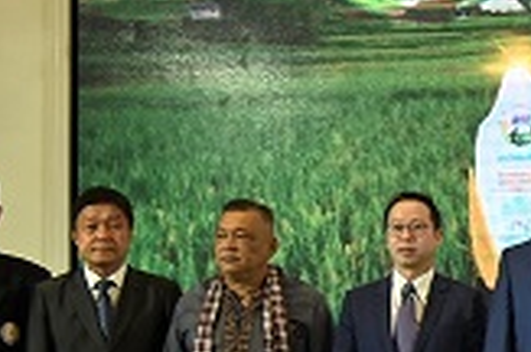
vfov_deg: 7.8
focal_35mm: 173
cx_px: 1029
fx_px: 2547
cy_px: 388
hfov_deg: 10.9
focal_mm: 31
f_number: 4
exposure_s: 1/125
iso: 560
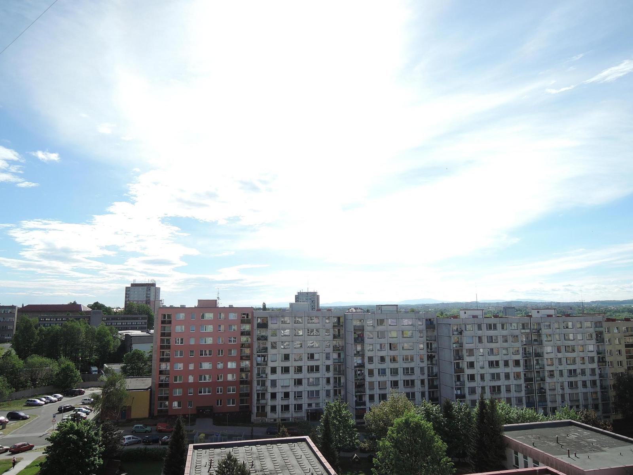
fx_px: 439
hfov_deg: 71.6
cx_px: 316
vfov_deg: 56.8
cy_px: 238
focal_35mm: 24
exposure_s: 1/1000
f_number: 2.8
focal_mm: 5.1
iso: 80
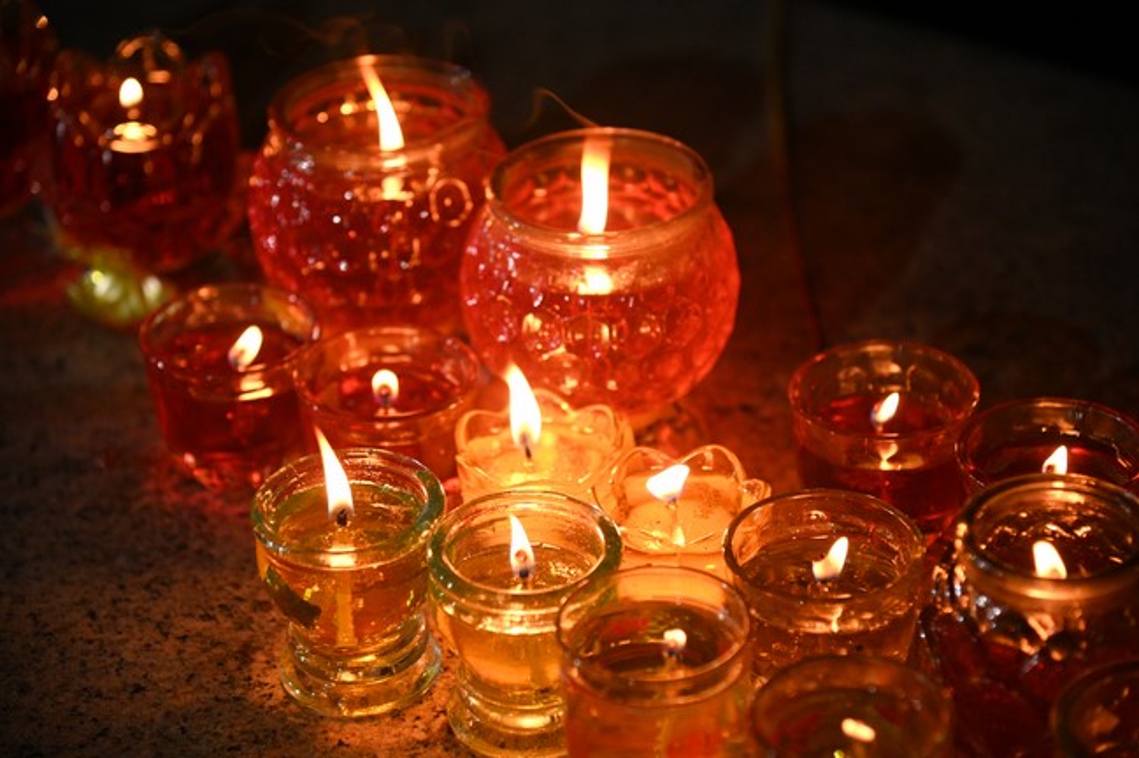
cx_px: 570
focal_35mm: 120
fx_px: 3795
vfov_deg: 11.4
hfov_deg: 17.1
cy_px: 379
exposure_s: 1/250
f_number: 4.5
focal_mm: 120
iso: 4000
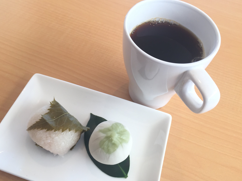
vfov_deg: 45.4
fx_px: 217
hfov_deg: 58.3
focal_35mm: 31
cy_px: 88
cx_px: 117
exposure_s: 1/60
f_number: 2.2
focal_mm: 4.15
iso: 40
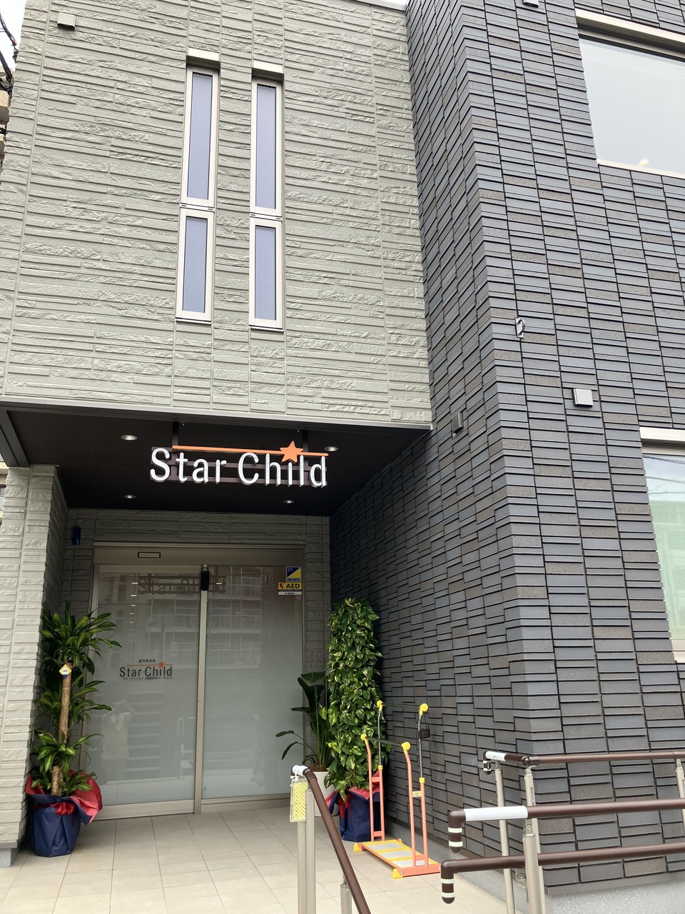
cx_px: 342
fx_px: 739
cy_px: 457
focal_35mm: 28
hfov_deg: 49.7
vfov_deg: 63.4
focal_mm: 3.99
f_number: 1.8
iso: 32
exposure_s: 1/684
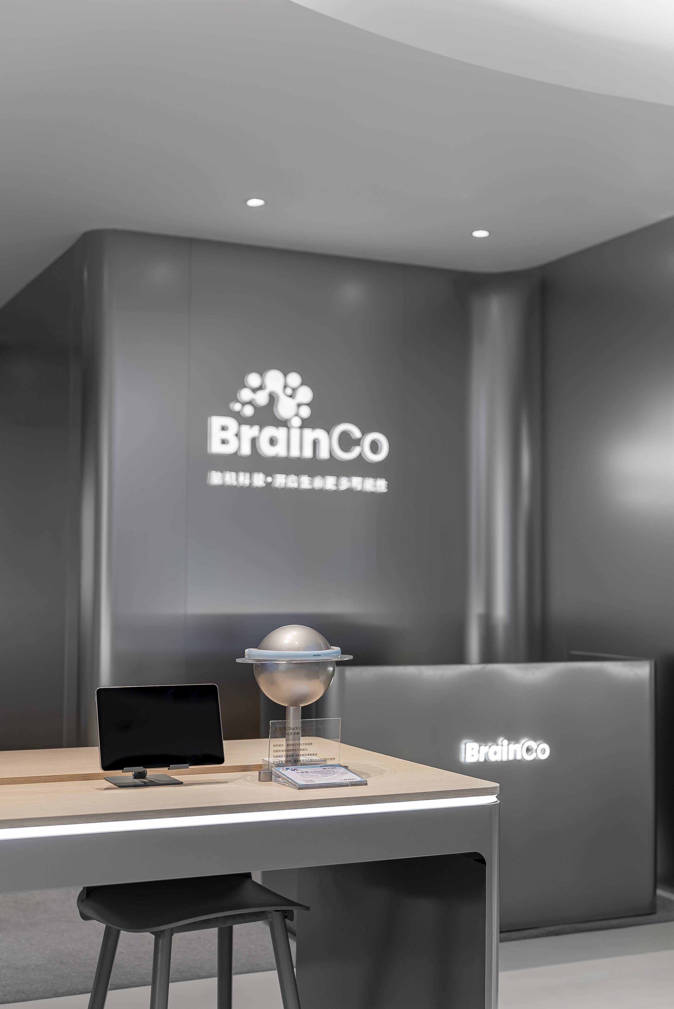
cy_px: 504
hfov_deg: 30.5
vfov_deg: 44.5
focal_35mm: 44
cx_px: 337
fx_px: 1234
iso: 80
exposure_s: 1/125
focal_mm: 44
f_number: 2.8
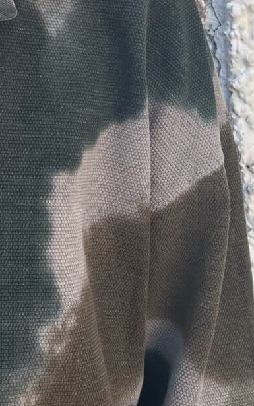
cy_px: -78
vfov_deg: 22.3
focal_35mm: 86
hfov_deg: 14.0
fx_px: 951
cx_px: -150
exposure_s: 1/235
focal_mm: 5.1
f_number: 1.6
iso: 40
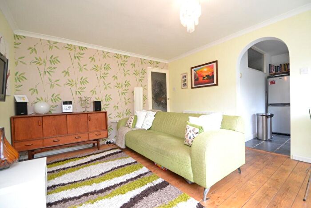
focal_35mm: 15
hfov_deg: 100.4
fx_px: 130
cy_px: 104
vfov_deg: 77.4
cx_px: 156
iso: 720
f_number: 3.5
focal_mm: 10
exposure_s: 1/60
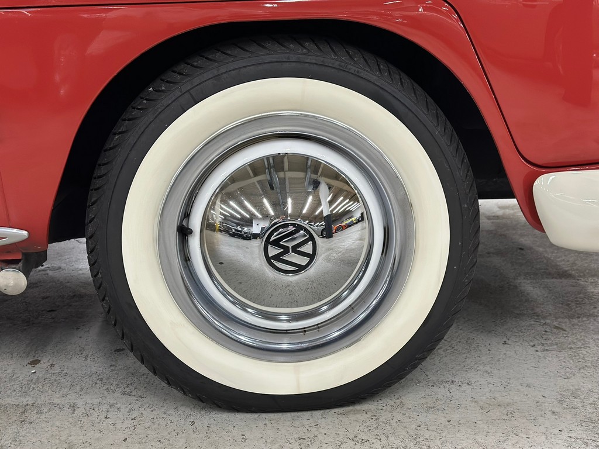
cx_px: 300
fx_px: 831
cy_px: 224
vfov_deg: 30.3
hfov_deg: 39.7
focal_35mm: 48
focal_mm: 6.86
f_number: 1.78
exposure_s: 1/60
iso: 160
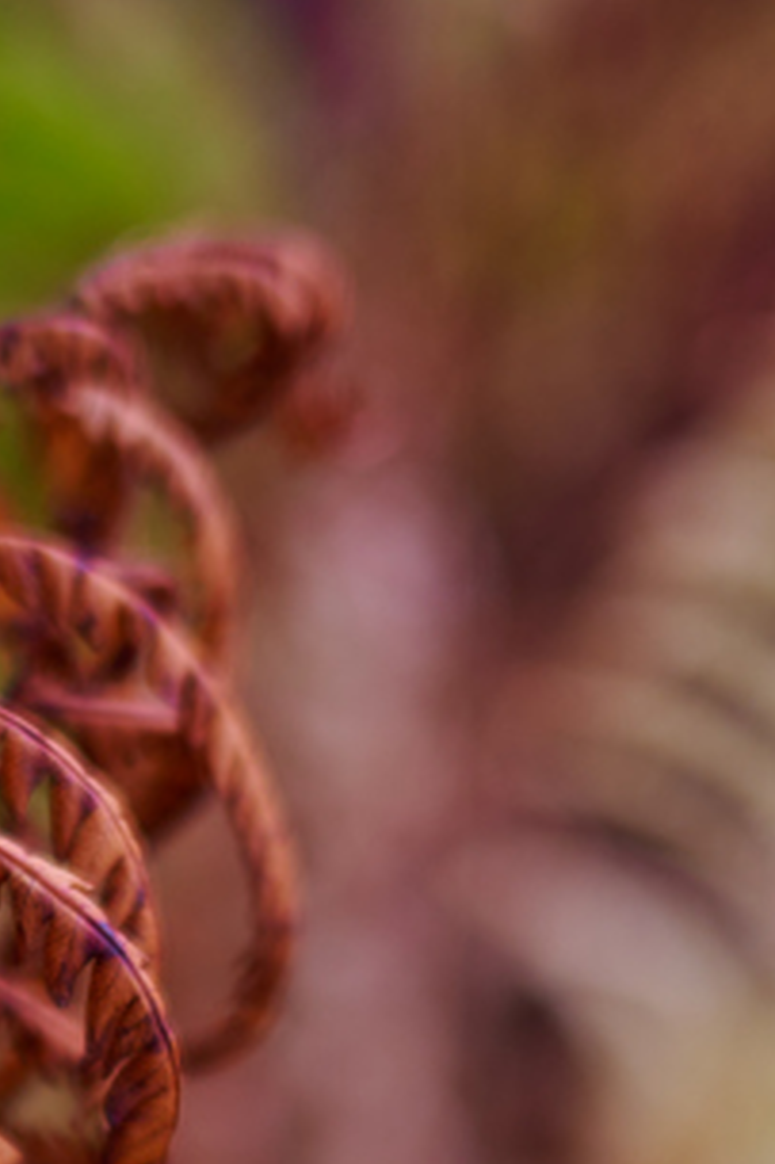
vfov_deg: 15.4
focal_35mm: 126
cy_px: 1553
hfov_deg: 10.5
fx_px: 4073
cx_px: -344
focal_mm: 40
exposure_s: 1/60
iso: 100
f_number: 2
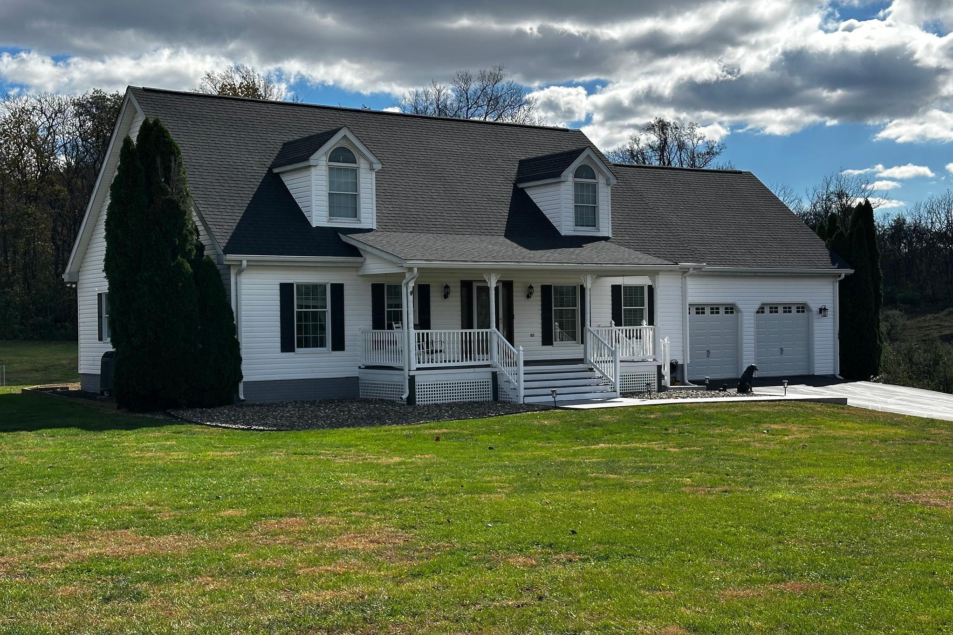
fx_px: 1323
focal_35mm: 50
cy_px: 338
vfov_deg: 27.0
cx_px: 476
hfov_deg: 39.6
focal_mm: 6.86
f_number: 1.78
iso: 64
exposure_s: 1/3876
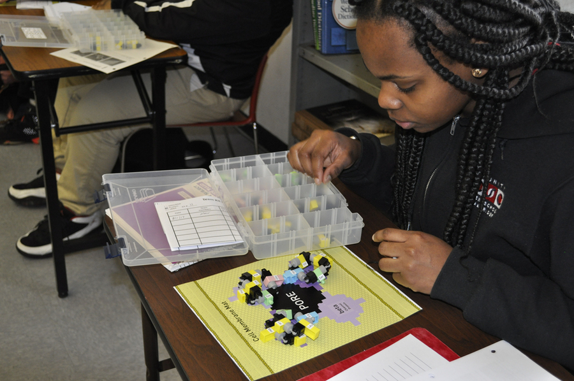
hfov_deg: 45.0
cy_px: 190
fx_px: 693
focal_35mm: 44
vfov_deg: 30.8
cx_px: 287
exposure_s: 1/60
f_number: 4.5
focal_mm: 29
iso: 800
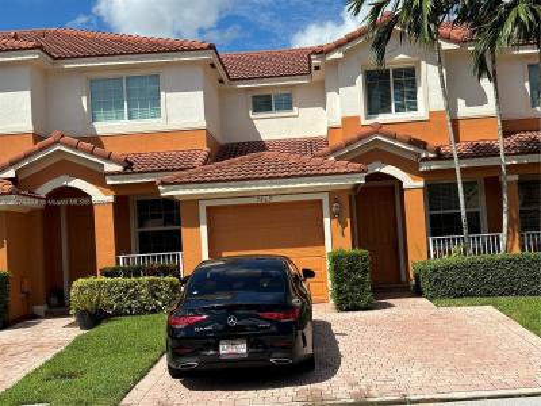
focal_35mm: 52
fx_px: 813
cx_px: 270
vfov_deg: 28.0
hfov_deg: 36.8
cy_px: 203
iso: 40
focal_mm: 5.96
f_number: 1.6
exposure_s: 1/3205
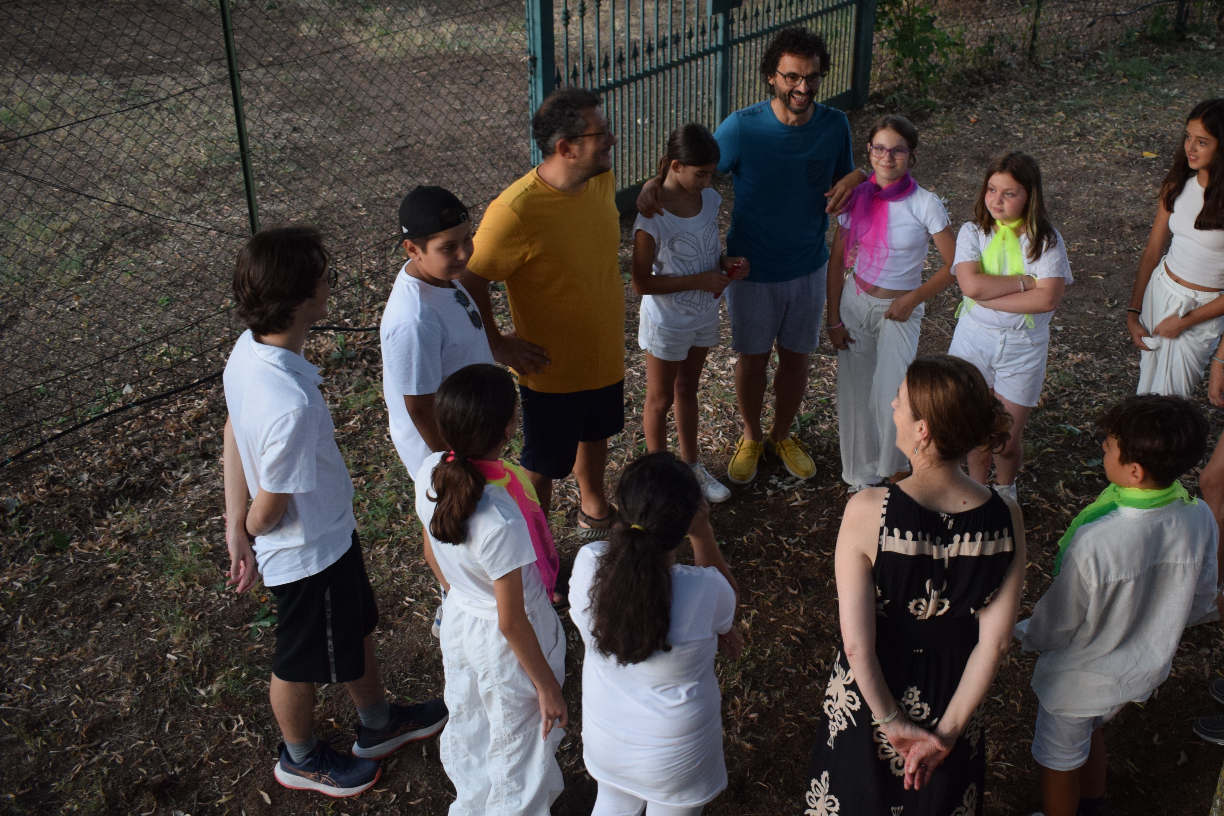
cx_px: 807
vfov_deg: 34.2
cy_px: 365
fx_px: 1326
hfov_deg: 48.8
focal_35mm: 39
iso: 1100
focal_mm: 18
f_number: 3.5
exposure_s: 1/60
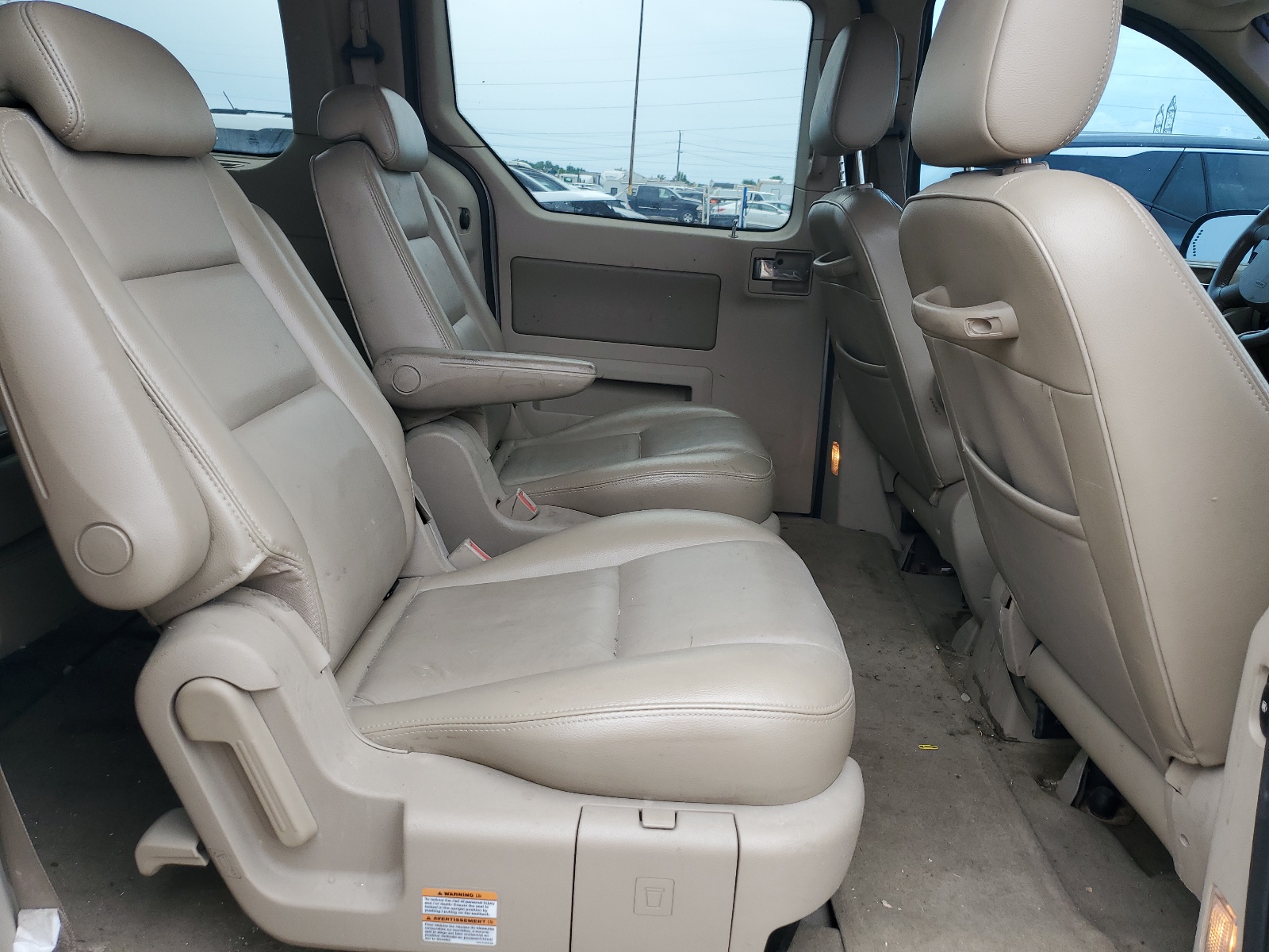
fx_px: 953
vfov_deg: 53.1
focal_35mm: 26
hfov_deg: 67.3
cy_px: 476
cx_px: 634
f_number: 1.5
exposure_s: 1/357
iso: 50
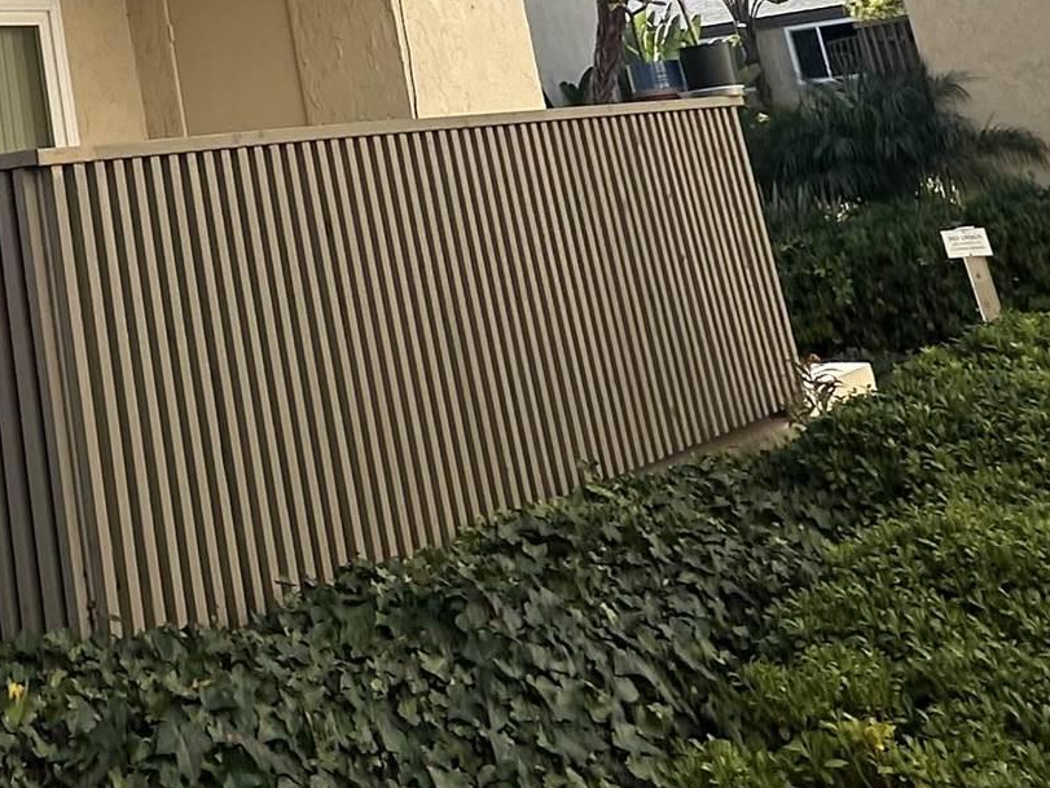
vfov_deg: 24.1
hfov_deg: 31.5
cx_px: -141
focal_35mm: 53
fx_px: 1608
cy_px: -241
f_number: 2.2
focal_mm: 2.22
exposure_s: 1/997
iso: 40
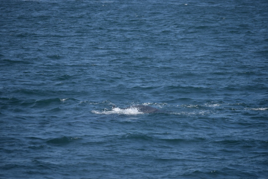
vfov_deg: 5.2
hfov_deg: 7.8
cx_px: 134
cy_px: 90
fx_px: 1954
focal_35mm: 262
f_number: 5.6
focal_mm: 175
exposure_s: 1/1600
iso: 200
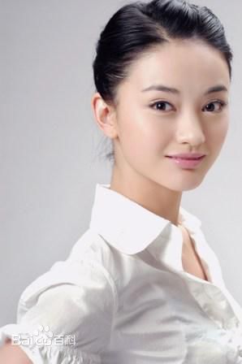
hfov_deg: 14.7
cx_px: 121
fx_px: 939
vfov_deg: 21.9
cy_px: 182
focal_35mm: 93
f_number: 11
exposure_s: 1/125
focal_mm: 62
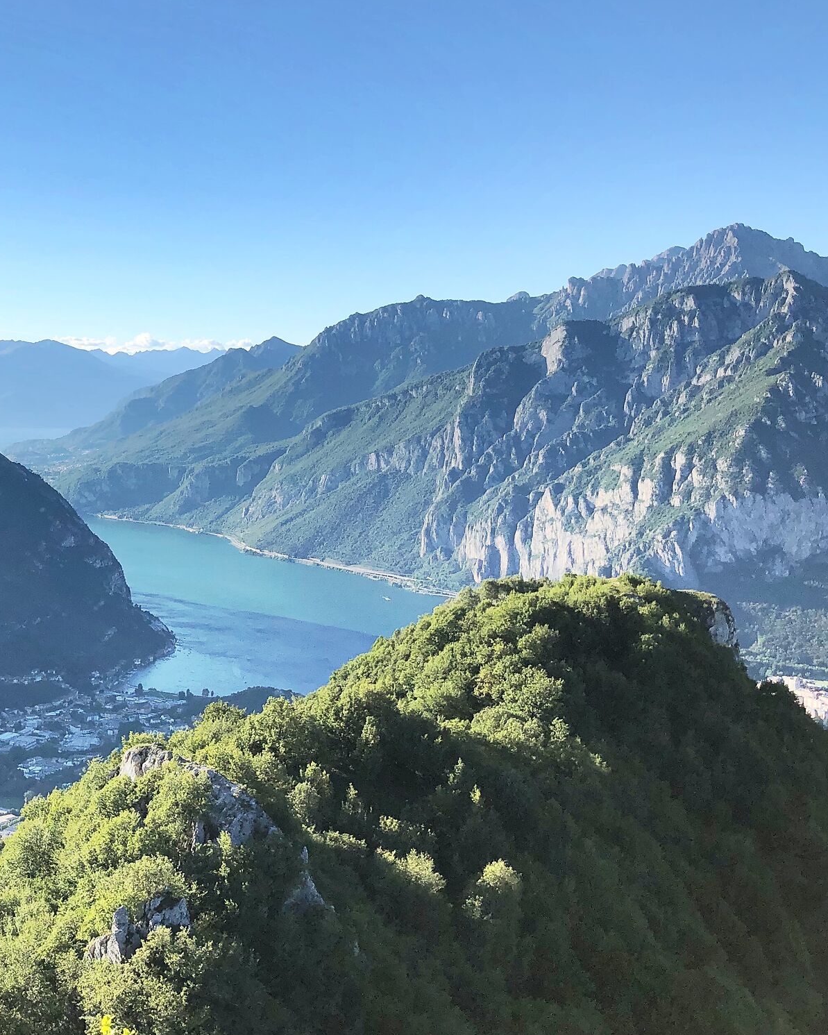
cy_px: 500
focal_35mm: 44
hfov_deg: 33.1
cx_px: 161
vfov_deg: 42.0
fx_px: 1348
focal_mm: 3.99
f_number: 1.8
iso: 20
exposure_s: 1/1656
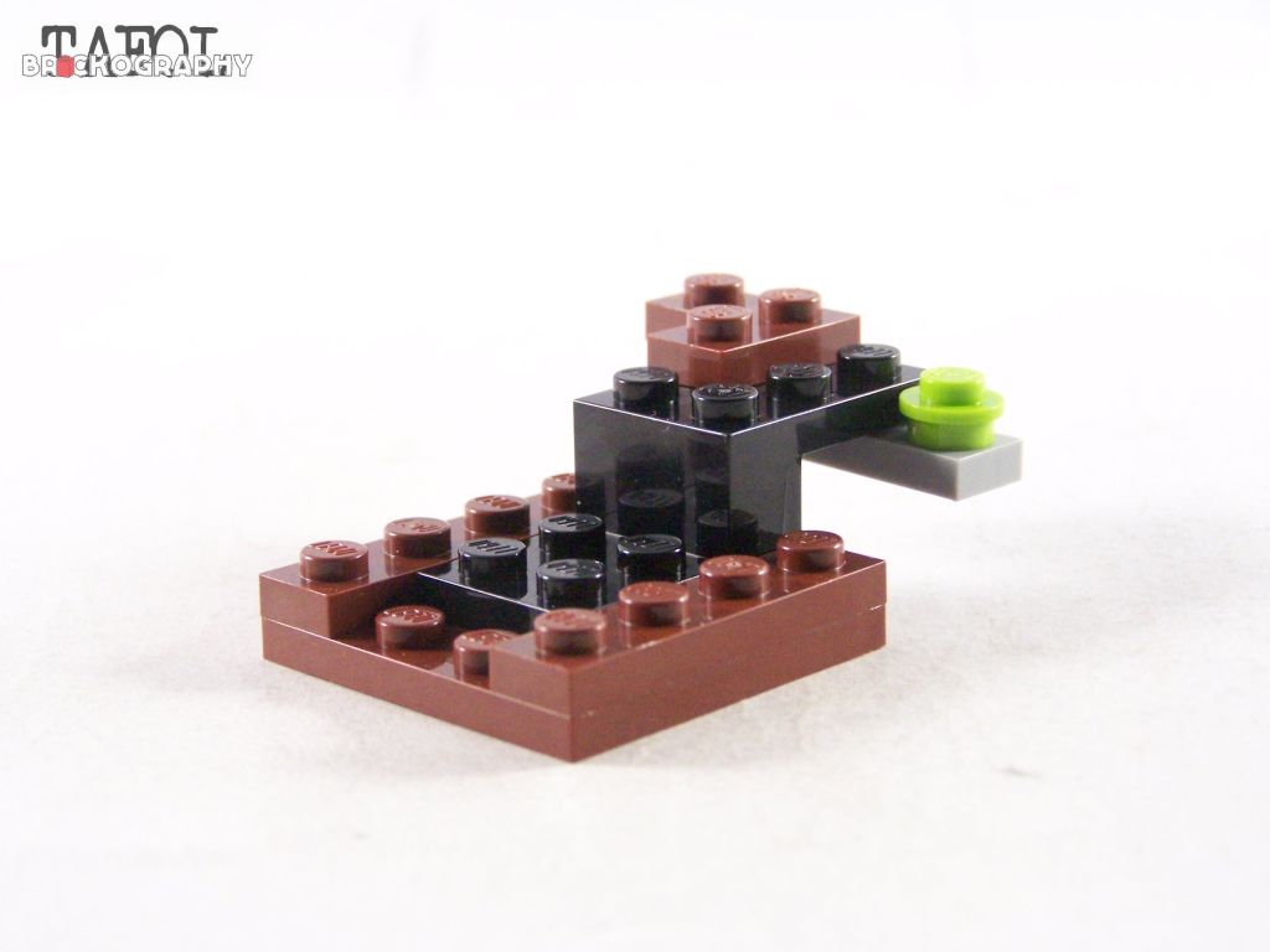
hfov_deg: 23.8
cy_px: 476
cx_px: 635
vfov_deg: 18.0
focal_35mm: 82
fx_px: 3008
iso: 400
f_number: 3.2
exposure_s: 1/60
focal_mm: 13.7
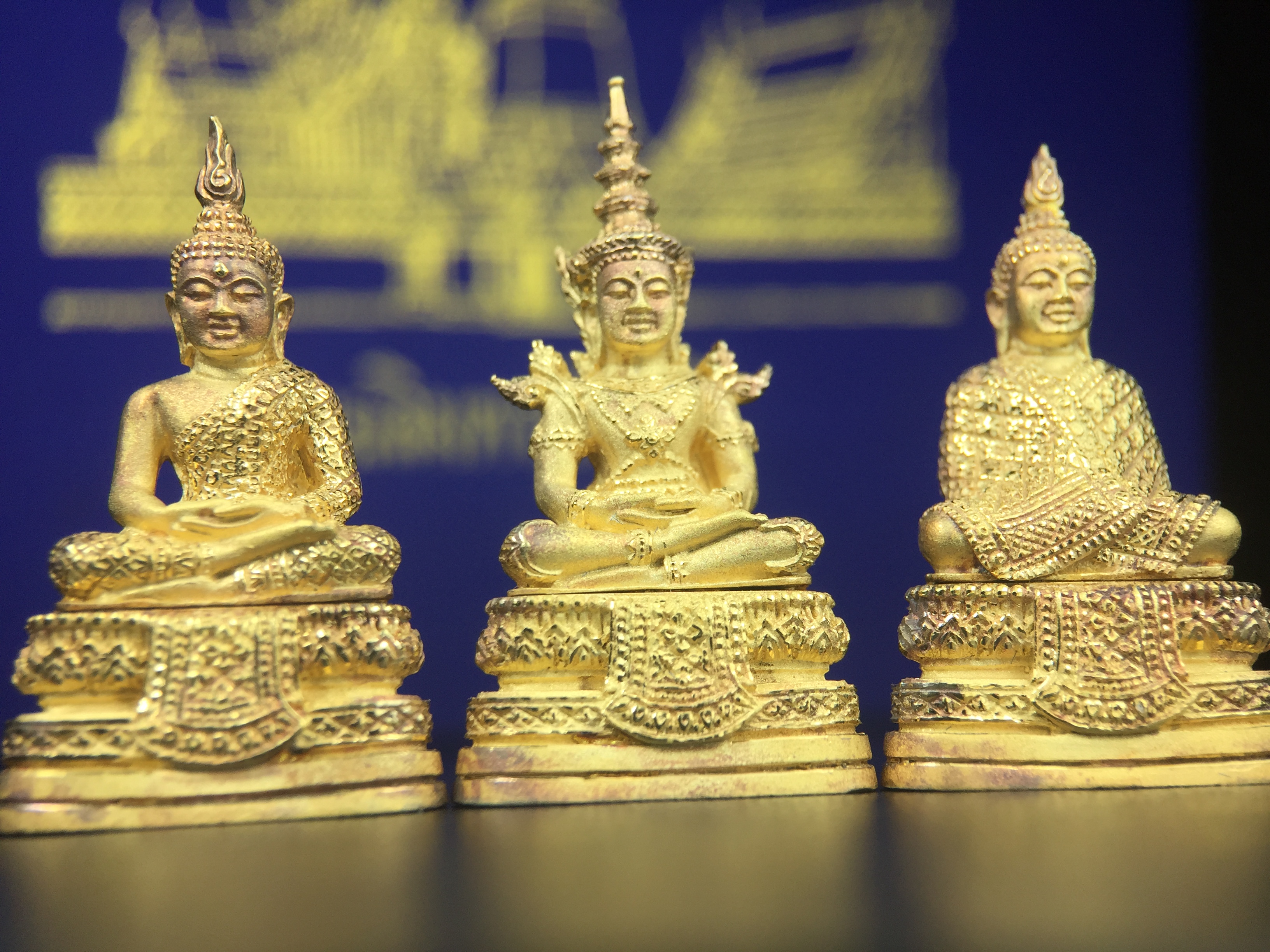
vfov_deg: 48.2
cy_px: 476
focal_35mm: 29
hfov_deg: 61.7
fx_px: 1064
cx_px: 635
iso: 32
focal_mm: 4.15
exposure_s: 1/1014
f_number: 2.2
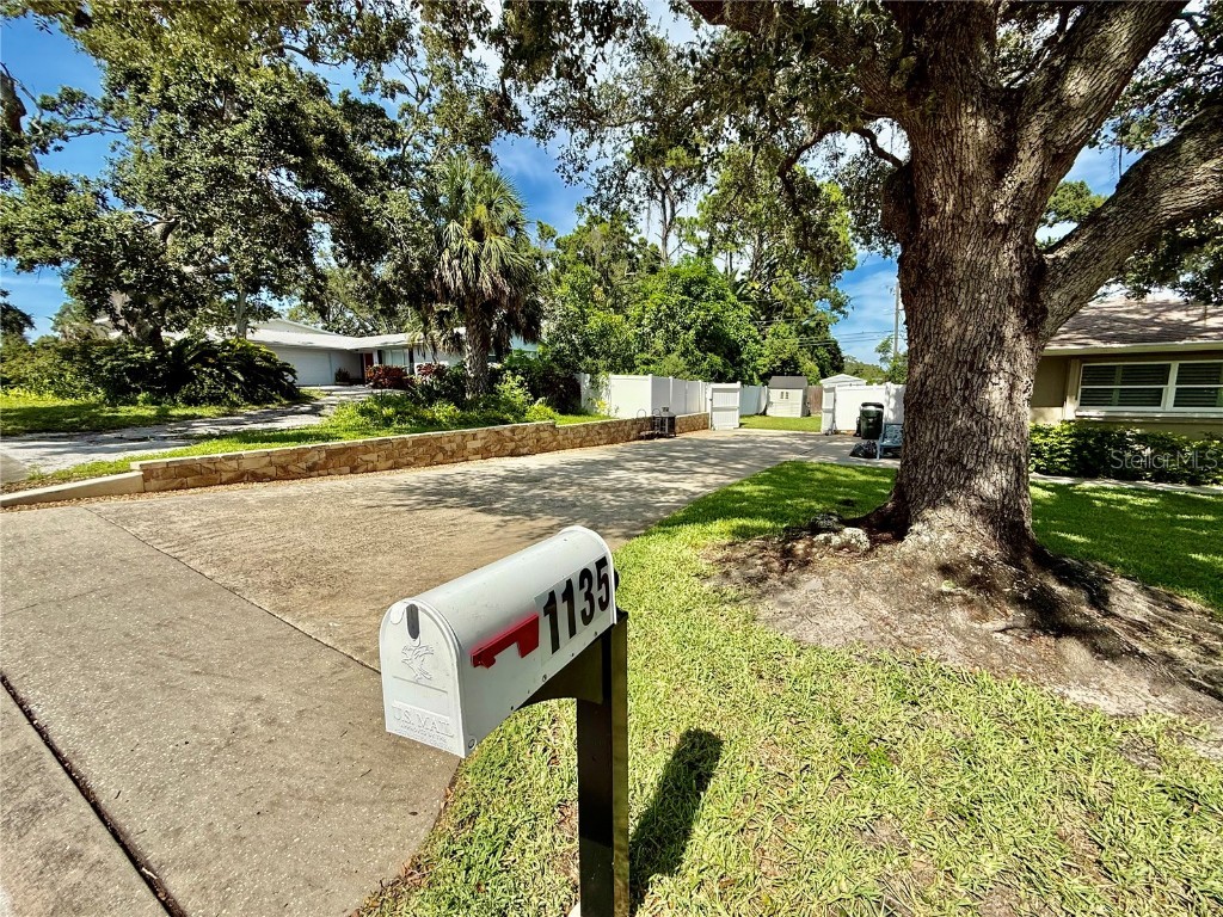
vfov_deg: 85.7
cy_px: 458
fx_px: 495
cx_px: 612
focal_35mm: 14
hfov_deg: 102.1
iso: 50
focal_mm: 2.22
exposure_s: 1/1901
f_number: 2.2
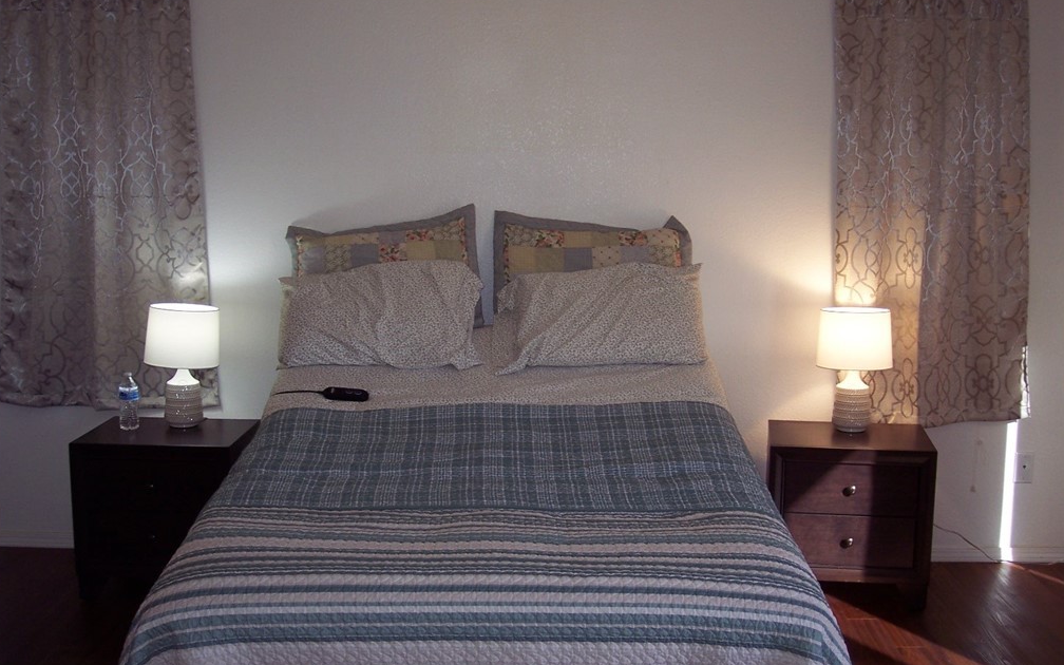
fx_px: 1218
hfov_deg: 47.2
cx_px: 525
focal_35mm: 42
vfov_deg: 30.5
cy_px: 324
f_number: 2.8
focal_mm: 8
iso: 100
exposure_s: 1/60
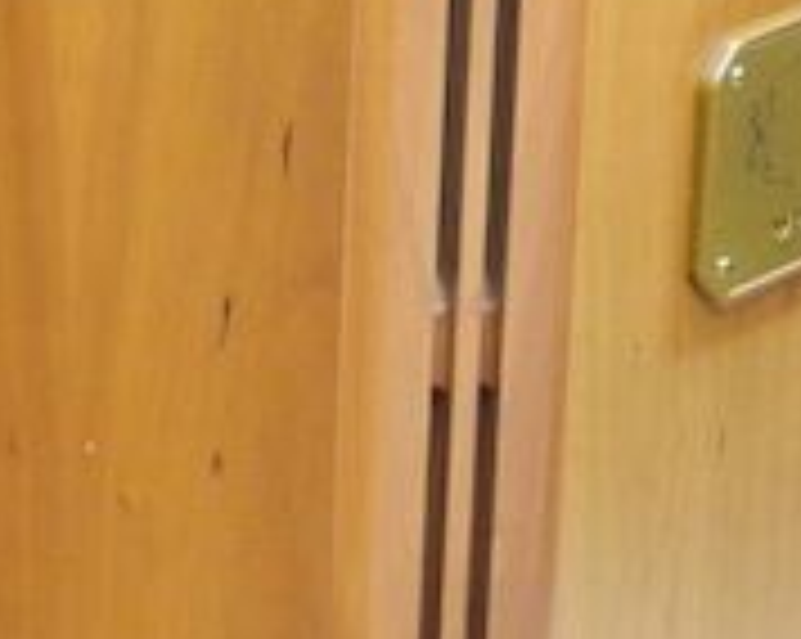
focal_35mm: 200
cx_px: -387
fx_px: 4736
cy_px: -99
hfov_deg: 9.4
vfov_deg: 7.7
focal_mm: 8.1
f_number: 3.2
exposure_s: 1/8.7
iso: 400
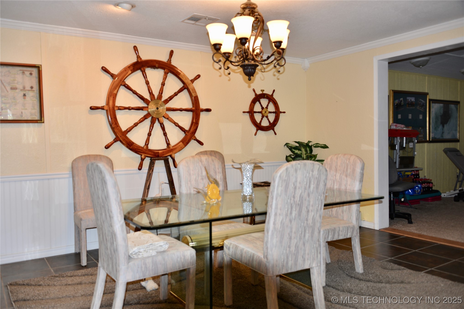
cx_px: 232
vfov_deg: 46.4
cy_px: 154
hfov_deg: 65.5
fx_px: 361
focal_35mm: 28
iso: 320
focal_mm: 28
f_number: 3.8
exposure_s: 1/60
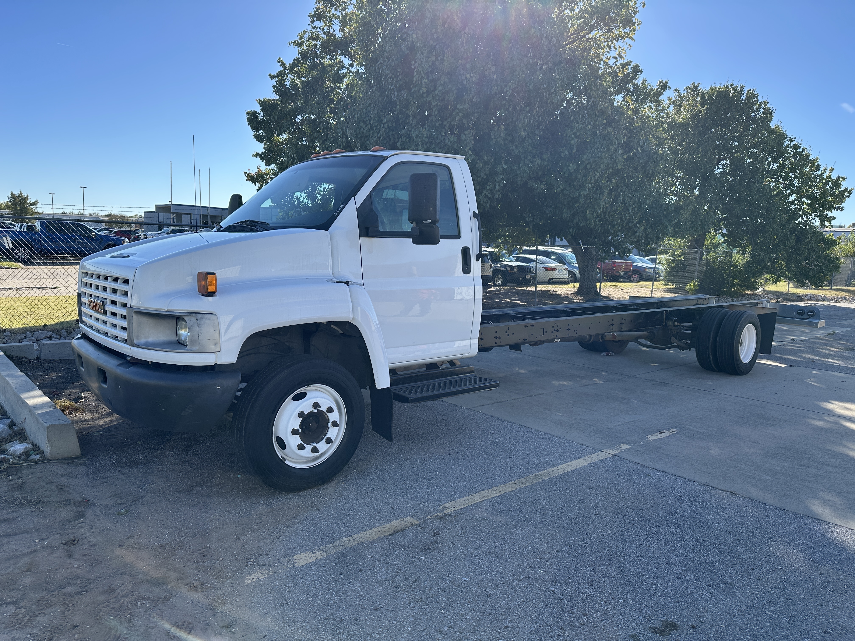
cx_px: 428
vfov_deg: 56.8
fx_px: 593
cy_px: 320
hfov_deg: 71.6
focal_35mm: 24
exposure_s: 1/2028
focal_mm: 6.86
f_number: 1.78
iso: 80
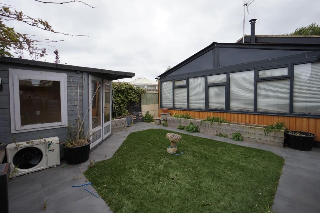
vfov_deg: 77.3
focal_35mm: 15
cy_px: 106
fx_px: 133
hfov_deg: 100.4
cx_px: 160
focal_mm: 10
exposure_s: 1/100
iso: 100
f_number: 9
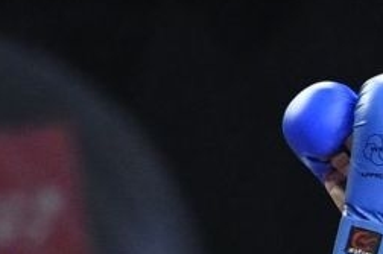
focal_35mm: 2147
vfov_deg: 0.6
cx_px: 733
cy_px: 865
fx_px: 22798
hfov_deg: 1.0
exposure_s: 1/1000
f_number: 2.8
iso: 2000
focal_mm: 200
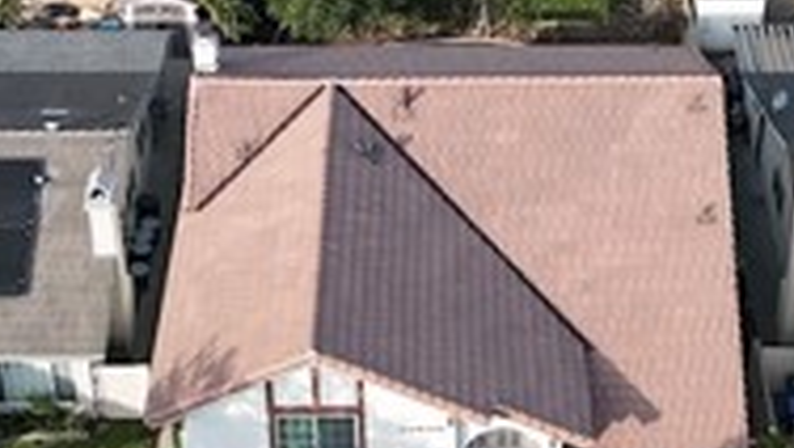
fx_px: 1875
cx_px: 456
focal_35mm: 89
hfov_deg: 23.9
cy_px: 313
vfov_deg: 13.6
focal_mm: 6.72
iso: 200
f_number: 1.7
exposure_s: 1/200
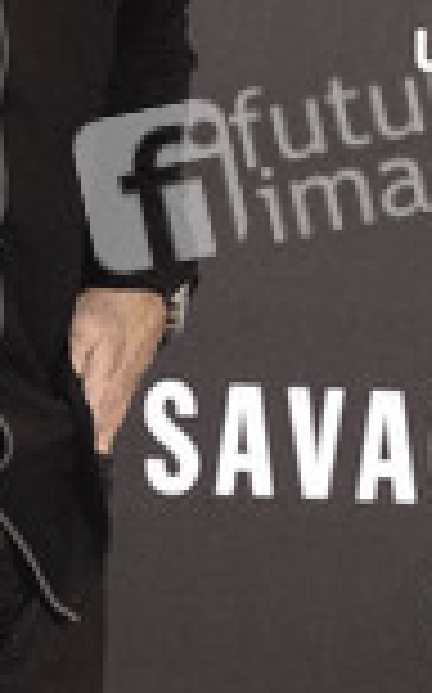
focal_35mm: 423
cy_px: -58
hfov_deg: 3.1
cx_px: -104
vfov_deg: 5.0
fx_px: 7983
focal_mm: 160
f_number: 6.3
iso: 640
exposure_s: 1/160
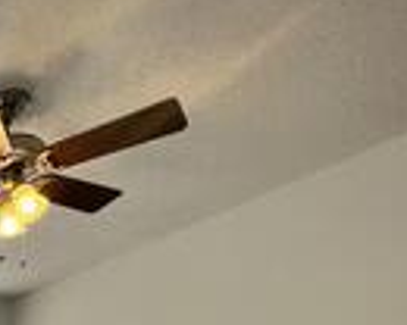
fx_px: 470
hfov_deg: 31.6
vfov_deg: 28.9
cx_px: -160
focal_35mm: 39
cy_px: 450
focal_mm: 1.57
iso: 32
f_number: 1.8
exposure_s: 1/120
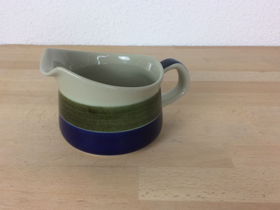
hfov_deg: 55.3
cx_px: 130
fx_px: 267
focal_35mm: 33
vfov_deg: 42.9
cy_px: 111
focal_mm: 4.15
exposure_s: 1/100
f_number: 2.2
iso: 64
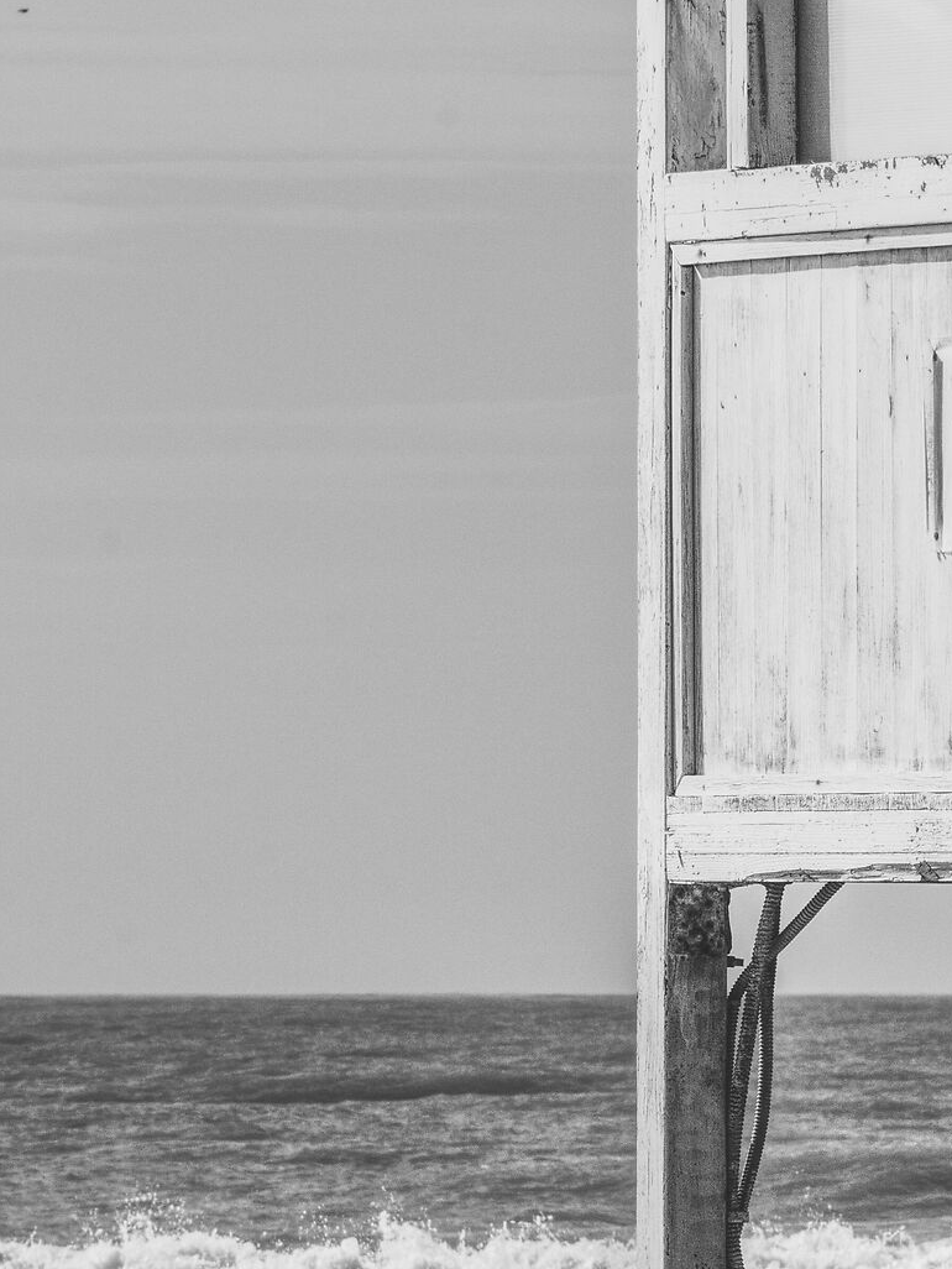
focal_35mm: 454
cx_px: 560
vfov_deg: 4.4
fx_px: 16641
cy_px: 952
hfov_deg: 3.3
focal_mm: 135
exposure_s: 1/250
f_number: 18
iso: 100
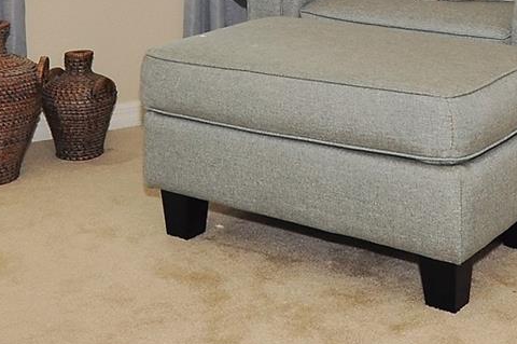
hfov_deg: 28.8
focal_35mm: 70
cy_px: -176
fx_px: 1004
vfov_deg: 17.4
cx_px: 302
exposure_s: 1/60
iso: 200
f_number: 9
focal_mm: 14
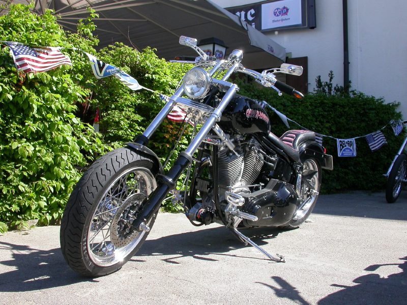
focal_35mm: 38
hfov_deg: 49.0
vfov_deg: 37.7
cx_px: 204
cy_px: 152
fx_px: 447
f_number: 5.3
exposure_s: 1/208
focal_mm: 7.85
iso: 100
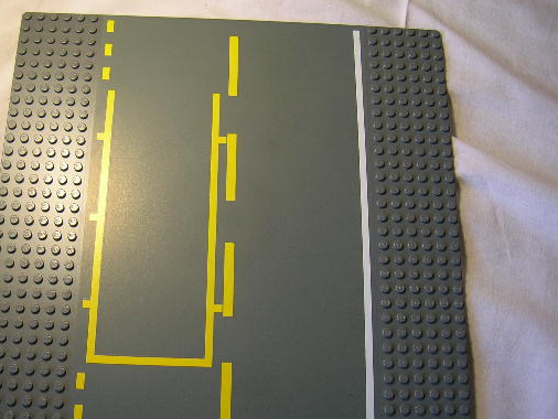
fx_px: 693
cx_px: 237
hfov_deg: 43.7
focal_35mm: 43
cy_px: 233
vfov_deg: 33.6
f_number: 2.9
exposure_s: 1/30.7
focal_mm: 5.7
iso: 50
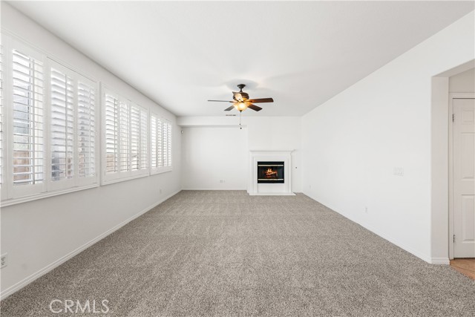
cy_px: 158
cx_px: 238
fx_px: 185
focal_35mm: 14
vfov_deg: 81.2
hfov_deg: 104.2
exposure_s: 1/20
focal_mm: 14
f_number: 7.1
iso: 320
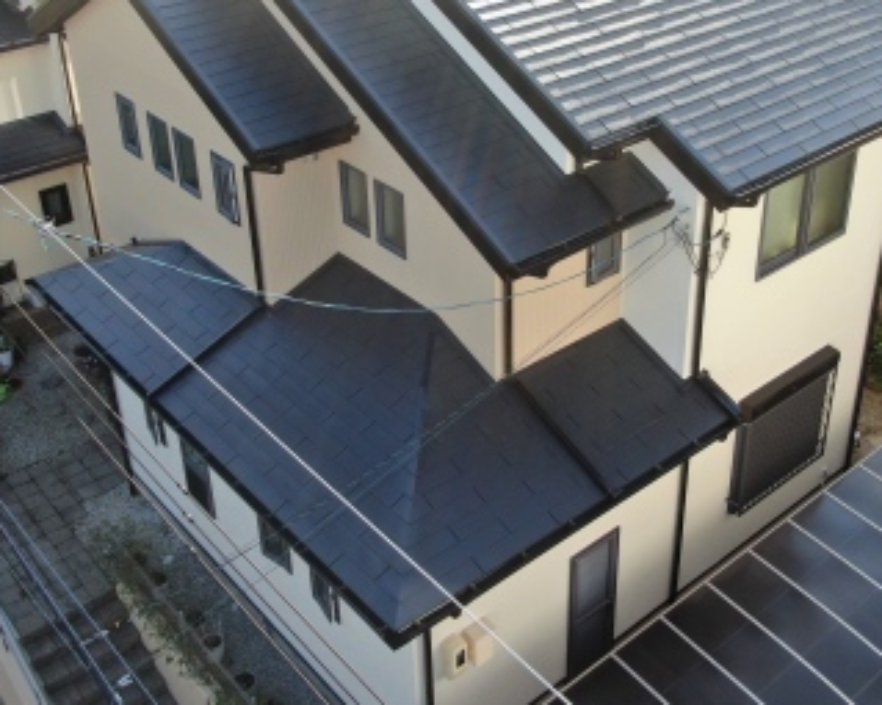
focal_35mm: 43
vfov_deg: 34.5
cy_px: 218
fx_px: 1122
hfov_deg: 42.8
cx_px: 503
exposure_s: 1/320
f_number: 2.9
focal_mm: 4.78
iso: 100
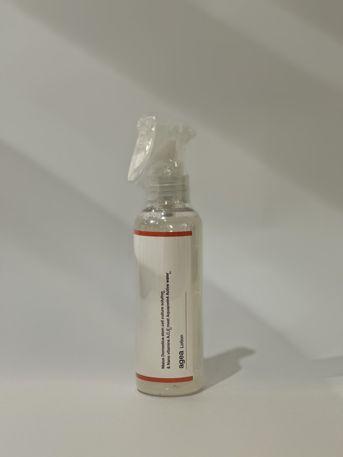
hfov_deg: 19.1
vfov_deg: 25.3
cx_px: 172
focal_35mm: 77
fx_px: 1017
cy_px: 228
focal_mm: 9
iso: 160
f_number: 2.8
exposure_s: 1/33
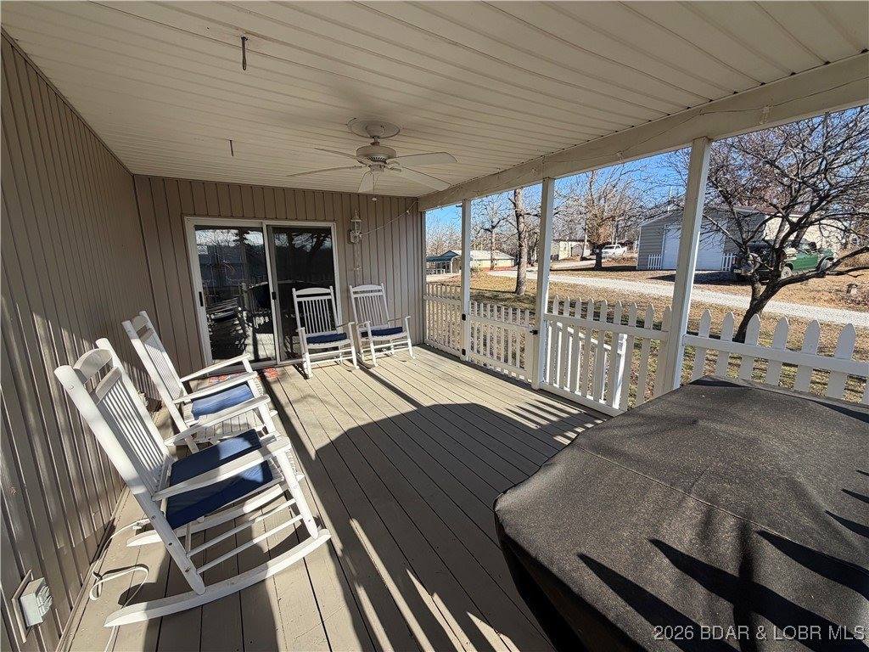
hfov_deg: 102.1
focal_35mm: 14
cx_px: 434
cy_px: 326
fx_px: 351
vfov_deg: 85.7
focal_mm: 2.22
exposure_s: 1/694
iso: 40
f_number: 2.2
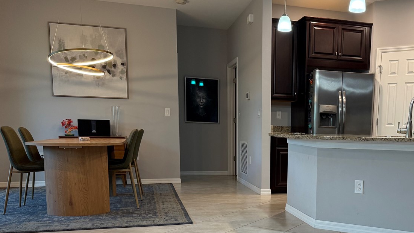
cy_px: 188
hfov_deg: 51.3
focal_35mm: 38
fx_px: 417
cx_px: 293
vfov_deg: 30.4
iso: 250
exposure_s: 1/120
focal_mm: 6.76
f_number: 1.78
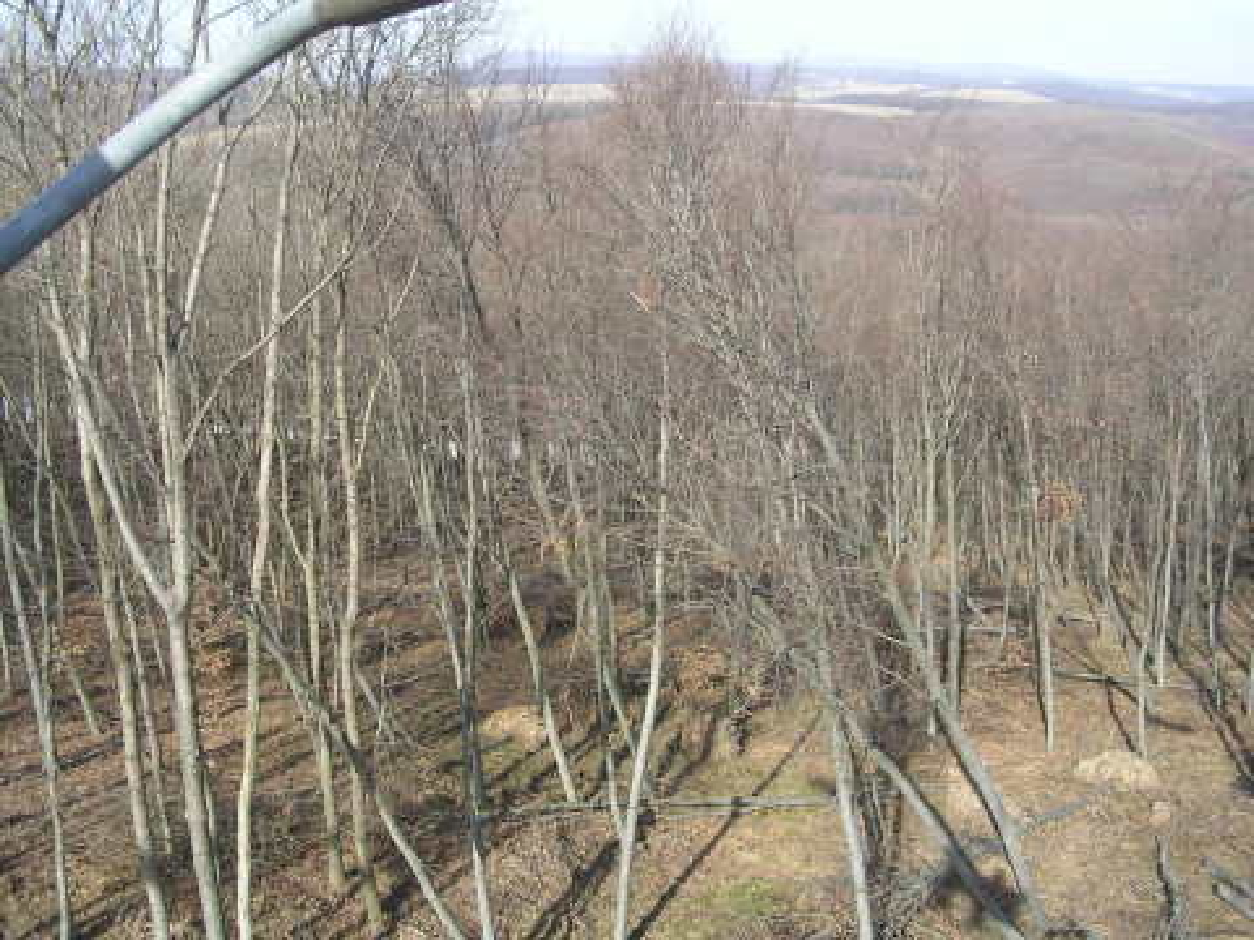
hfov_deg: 49.0
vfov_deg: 37.7
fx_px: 1377
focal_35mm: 38
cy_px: 470
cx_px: 627
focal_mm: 5.8
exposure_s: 1/410
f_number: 2.8
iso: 50
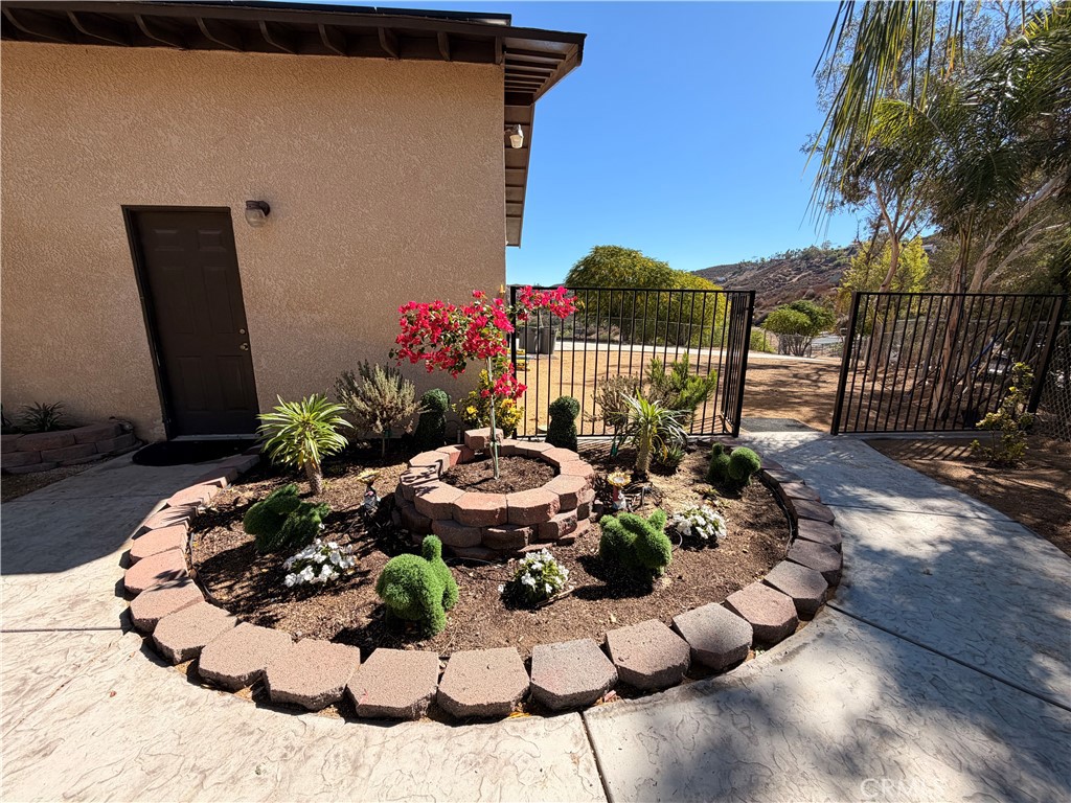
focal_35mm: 14
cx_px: 536
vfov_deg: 85.7
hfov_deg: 102.1
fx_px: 433
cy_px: 402
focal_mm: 2.22
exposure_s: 1/770
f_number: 2.2
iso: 32
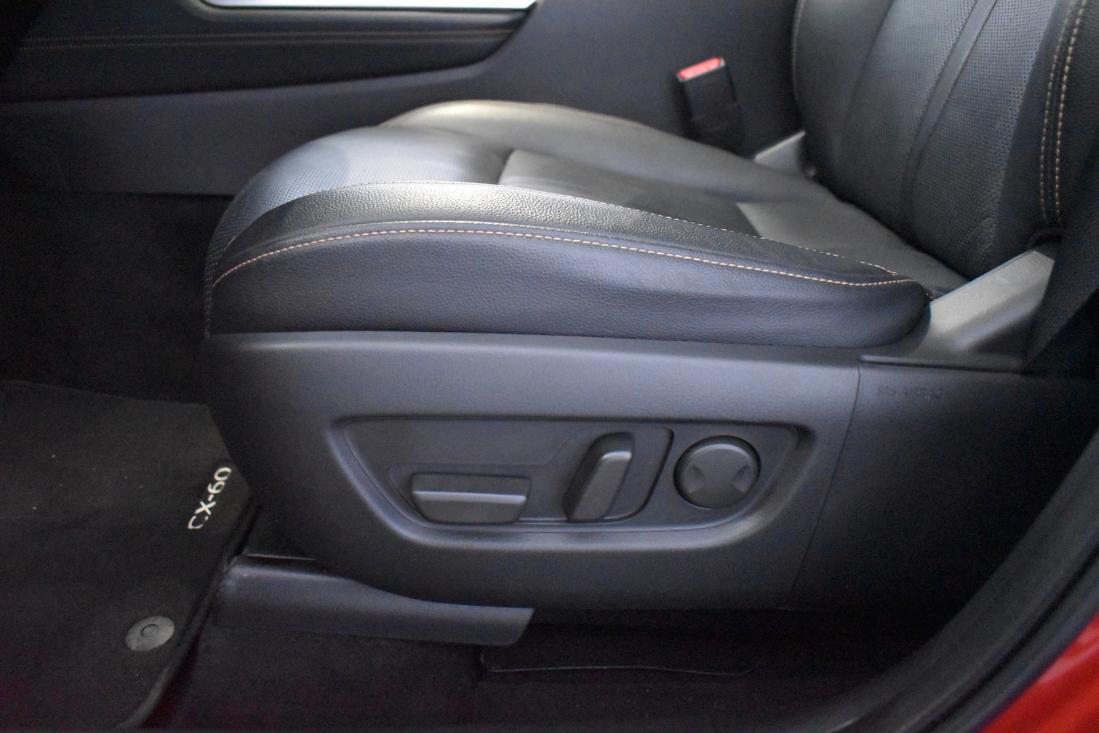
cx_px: 550
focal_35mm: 27
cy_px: 366
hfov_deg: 67.4
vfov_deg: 47.9
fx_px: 824
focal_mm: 18
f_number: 3.5
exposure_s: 1/60
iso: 12800
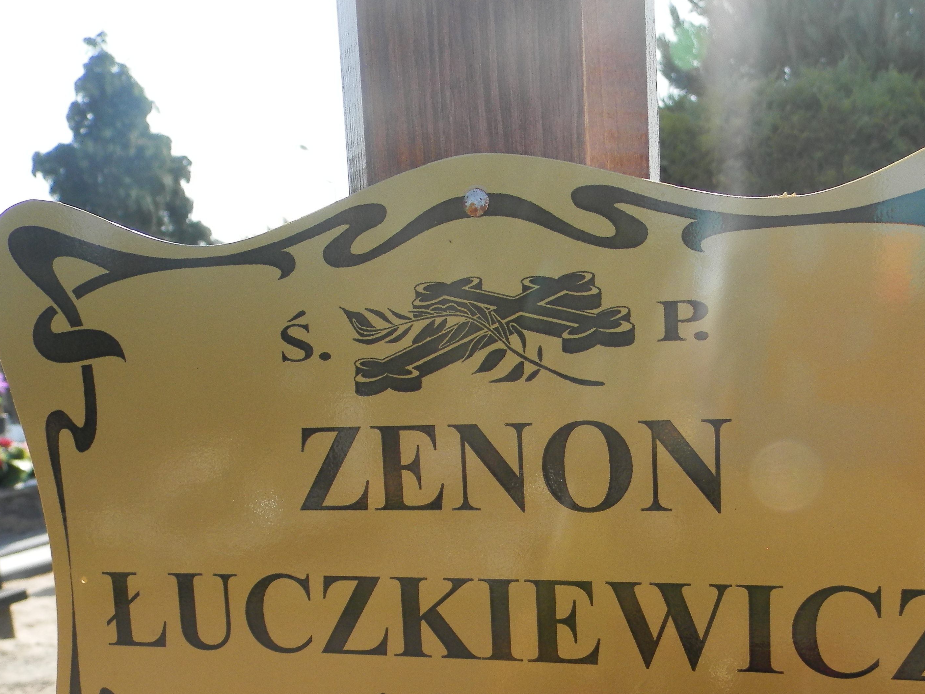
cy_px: 545
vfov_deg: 34.2
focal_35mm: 41
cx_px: 566
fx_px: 1095
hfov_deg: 45.5
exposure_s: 1/400
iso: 80
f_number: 3.1
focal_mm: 4.5
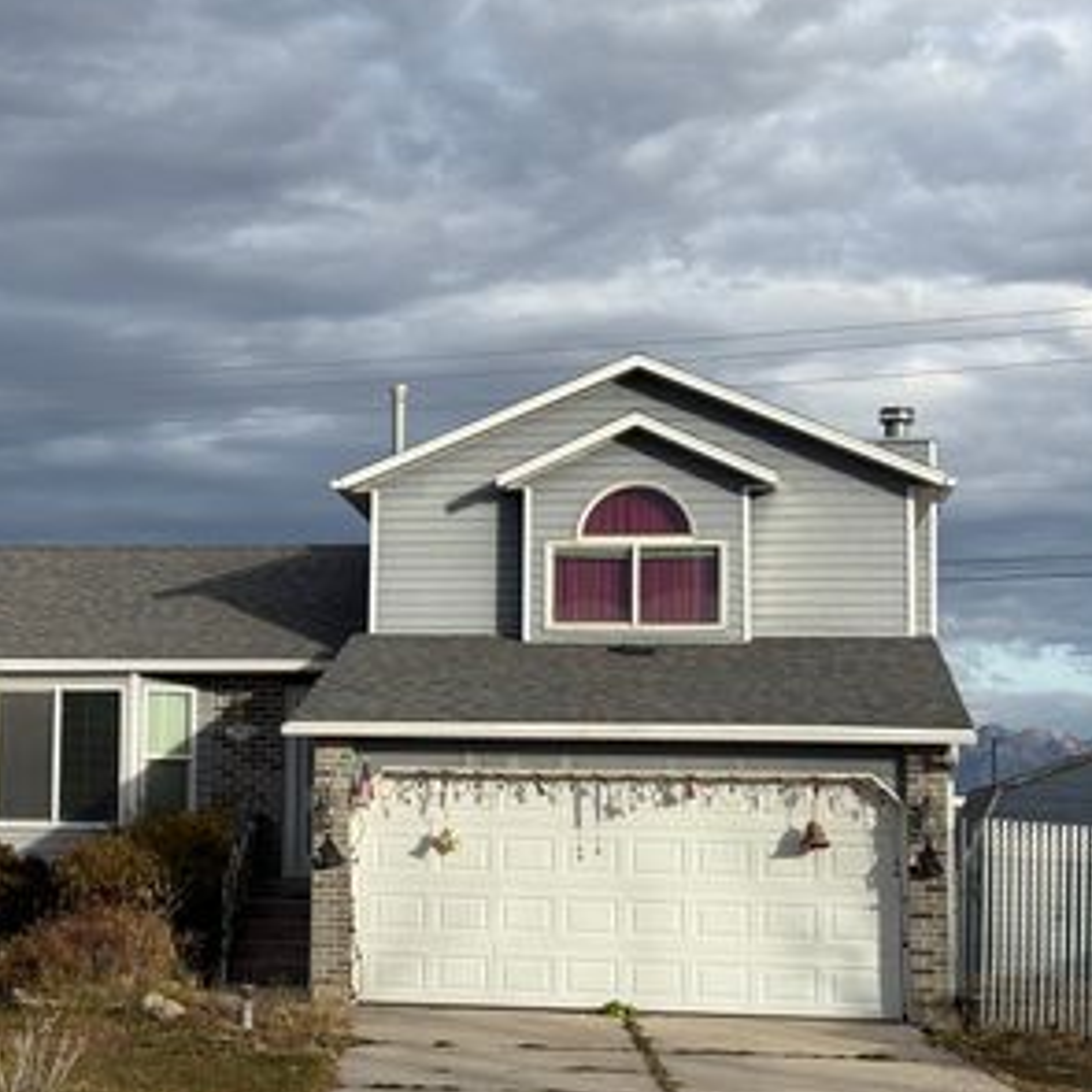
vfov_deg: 24.0
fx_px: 2570
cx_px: 289
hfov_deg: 23.8
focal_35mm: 72
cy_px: 602
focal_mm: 6.76
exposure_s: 1/3704
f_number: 1.78
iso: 80
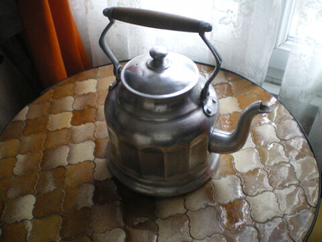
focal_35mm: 38
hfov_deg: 49.0
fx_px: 353
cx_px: 161
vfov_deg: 37.7
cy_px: 121
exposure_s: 1/20
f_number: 3.1
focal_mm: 6.3
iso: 400
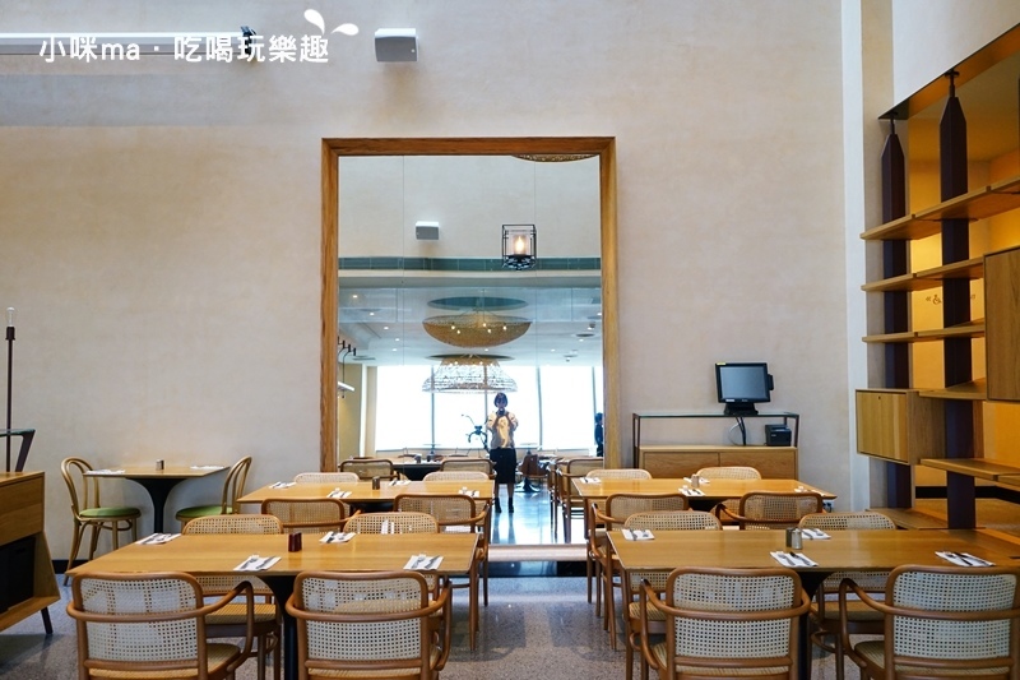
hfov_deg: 54.4
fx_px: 991
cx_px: 510
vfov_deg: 37.8
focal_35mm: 35
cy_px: 340
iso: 1250
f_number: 4
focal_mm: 35
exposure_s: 1/60
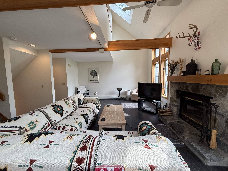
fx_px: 92
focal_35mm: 14
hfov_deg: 102.1
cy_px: 86
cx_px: 114
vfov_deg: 85.7
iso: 100
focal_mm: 2.22
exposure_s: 1/120
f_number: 2.2
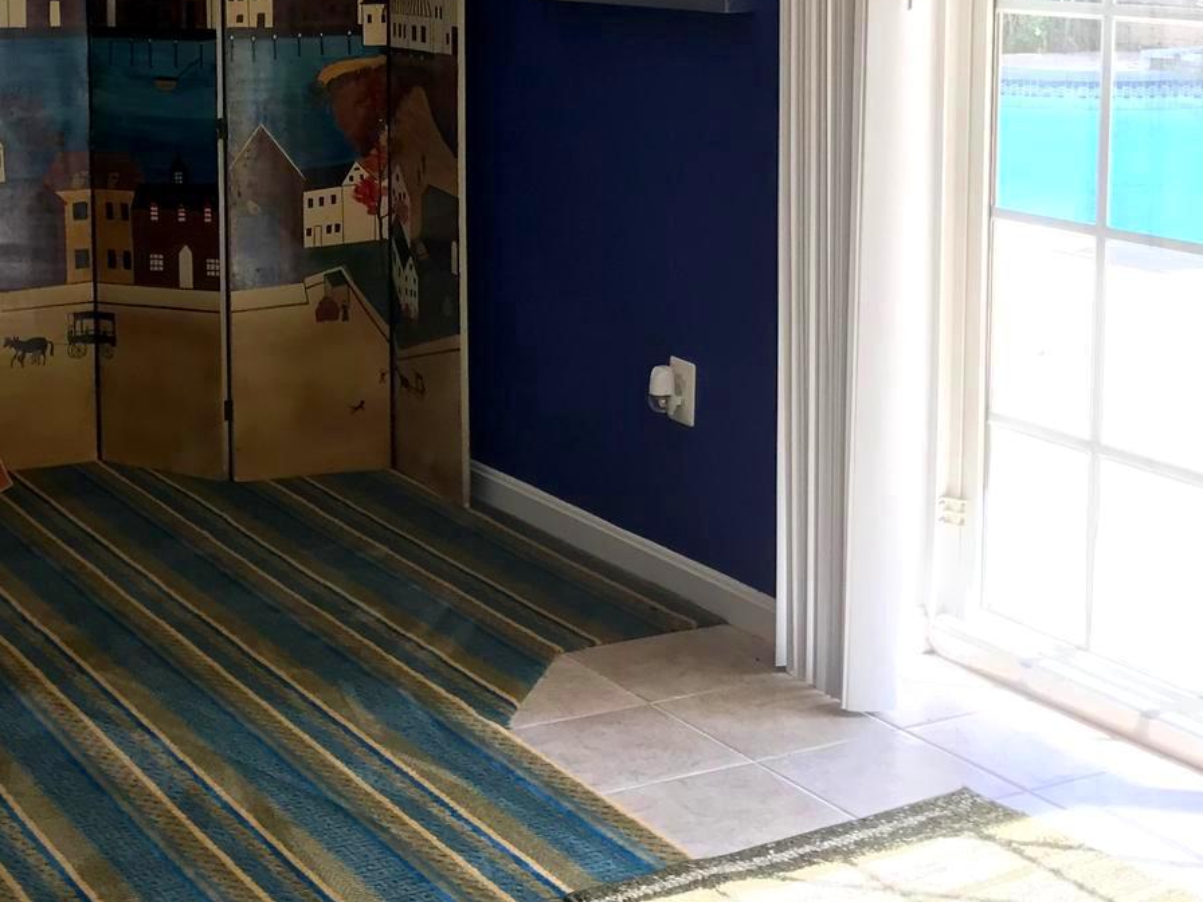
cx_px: 301
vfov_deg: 22.6
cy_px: 195
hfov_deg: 29.8
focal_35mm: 64
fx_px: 2224
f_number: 1.8
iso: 32
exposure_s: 1/120
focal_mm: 3.99
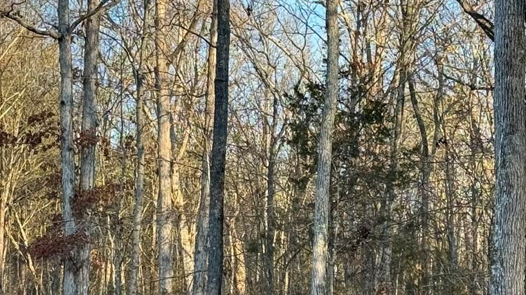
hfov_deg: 15.2
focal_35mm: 141
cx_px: 269
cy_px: 225
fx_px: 1966
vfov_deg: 8.6
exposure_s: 1/700
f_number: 1.78
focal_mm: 6.86
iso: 64
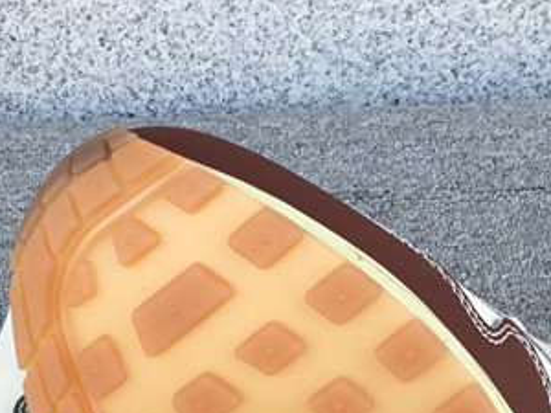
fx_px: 1480
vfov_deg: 15.1
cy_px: 557
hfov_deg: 21.1
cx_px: 292
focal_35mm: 93
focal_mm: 3.3
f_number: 2.4
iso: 25
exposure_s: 1/100
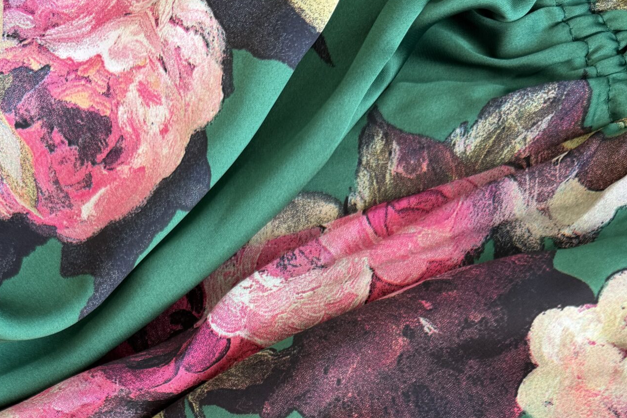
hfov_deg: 39.6
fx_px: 871
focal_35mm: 50
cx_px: 285
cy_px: 590
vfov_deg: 22.9
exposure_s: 1/136
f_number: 1.78
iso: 50
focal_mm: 6.76
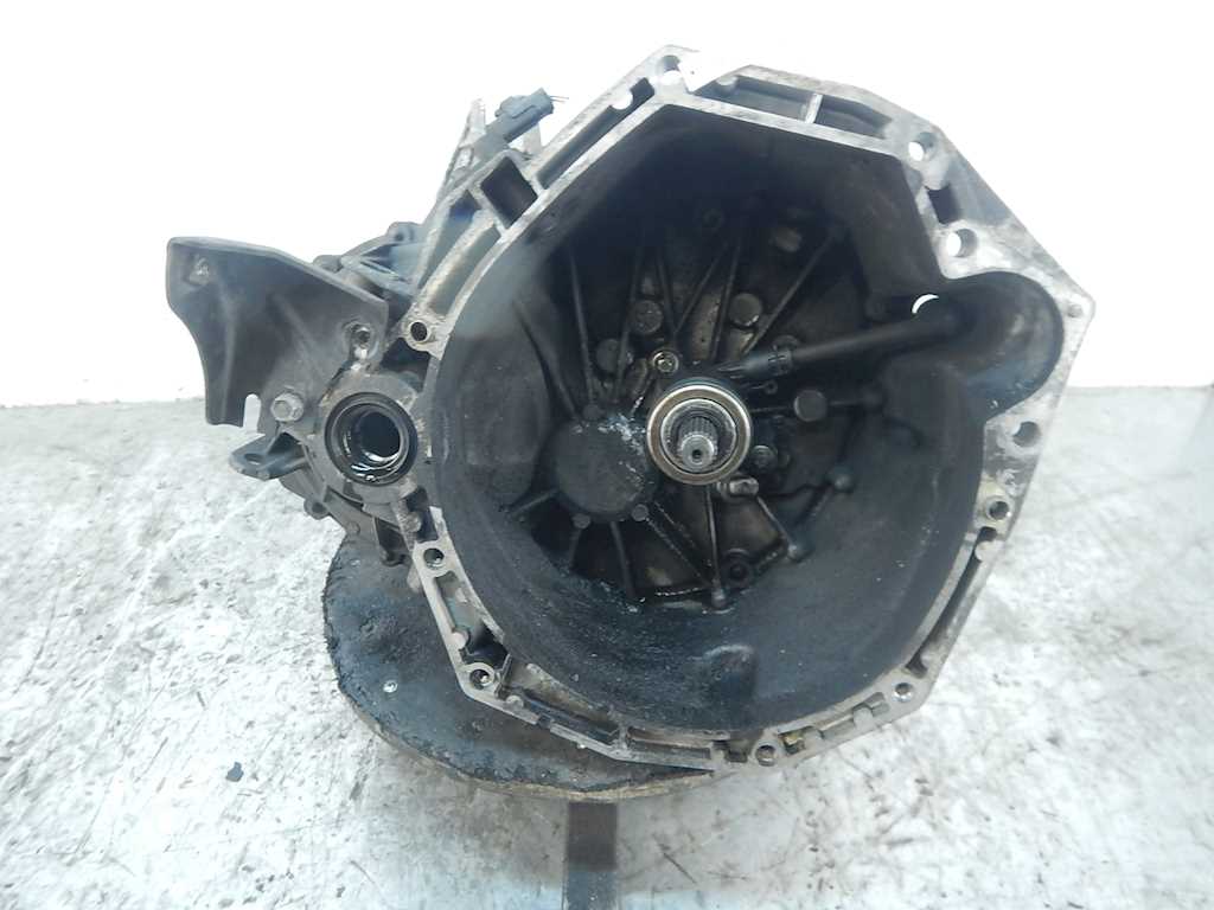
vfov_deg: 56.8
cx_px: 607
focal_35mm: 24
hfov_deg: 71.6
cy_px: 455
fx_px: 842
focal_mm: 4.3
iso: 400
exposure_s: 1/15
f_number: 2.8
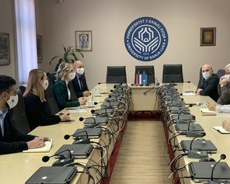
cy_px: 109
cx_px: 132
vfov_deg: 22.8
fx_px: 456
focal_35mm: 67
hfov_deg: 28.3
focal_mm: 6
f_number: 2.4
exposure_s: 1/50
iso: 125
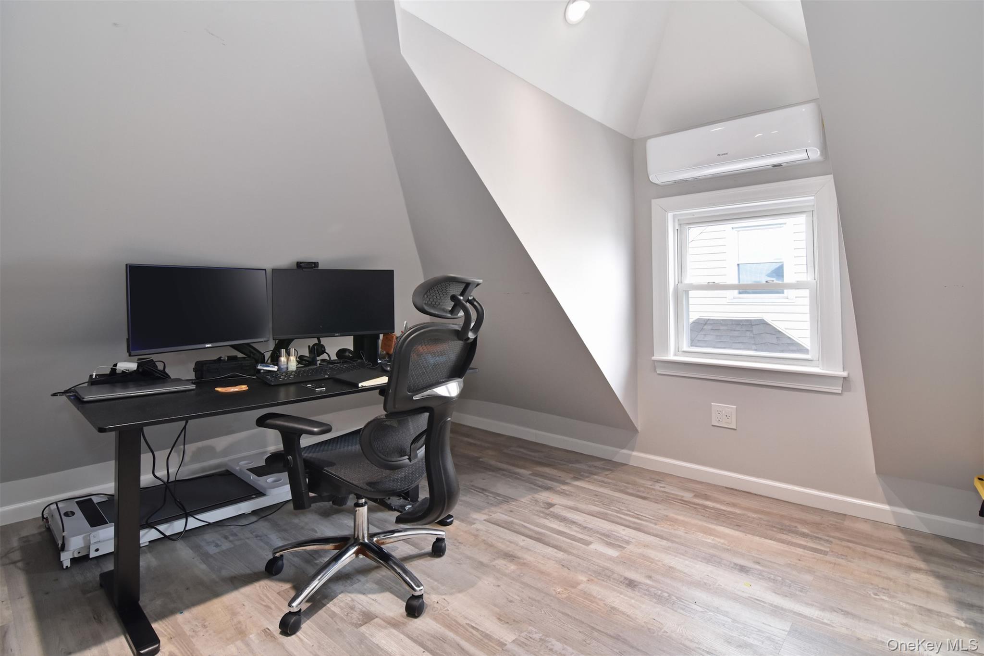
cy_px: 328
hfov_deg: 95.0
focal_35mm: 16
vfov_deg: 72.0
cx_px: 492
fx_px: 451
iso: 640
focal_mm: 11
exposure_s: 1/25
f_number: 8
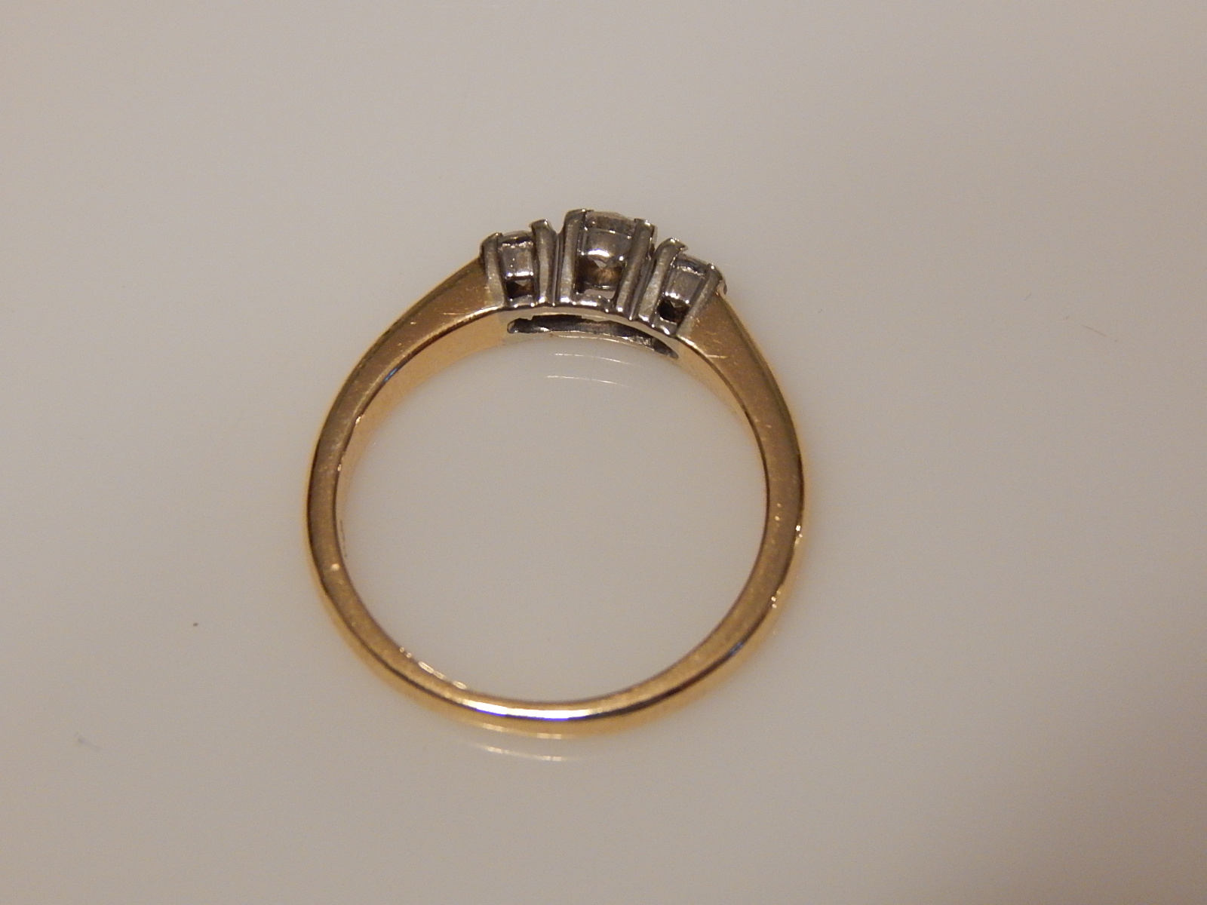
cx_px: 604
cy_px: 452
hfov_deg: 12.3
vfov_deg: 9.3
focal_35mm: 160
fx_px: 5579
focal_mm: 28.7
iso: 400
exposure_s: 1/20
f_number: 5.1
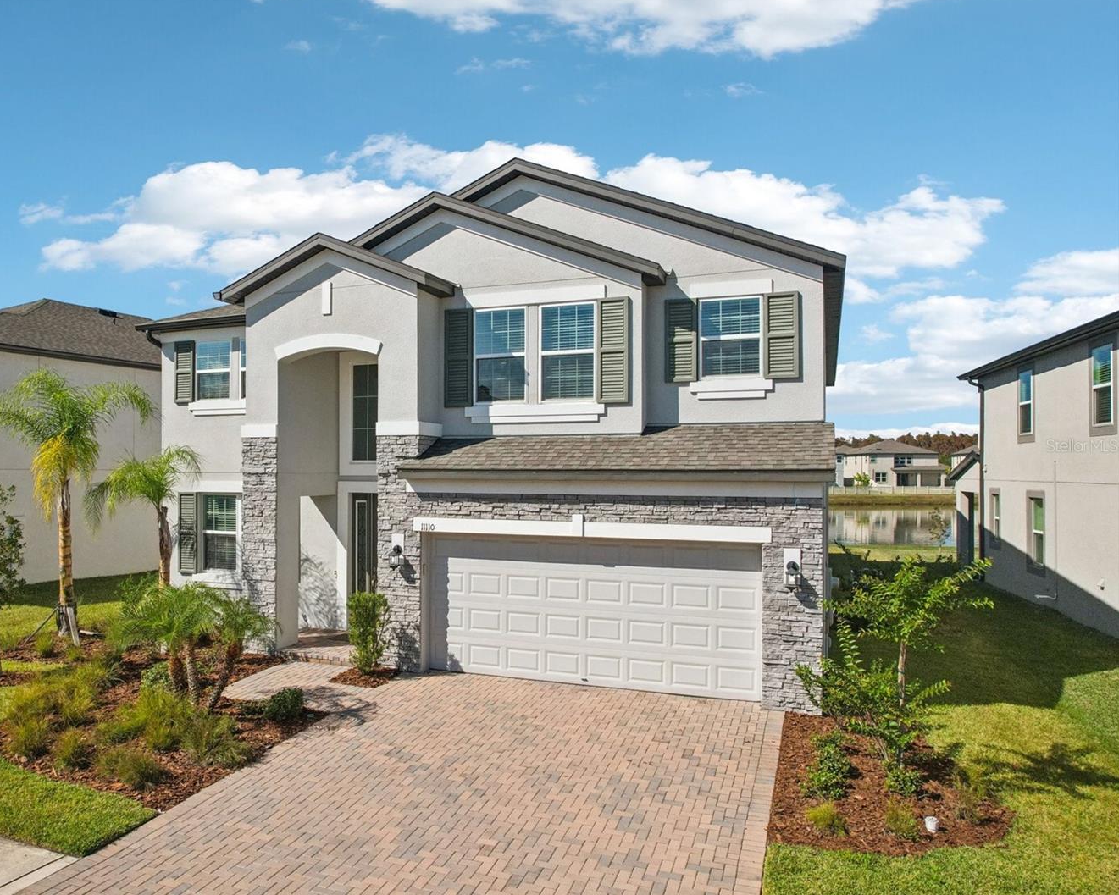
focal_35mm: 25
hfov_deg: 67.4
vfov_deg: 56.8
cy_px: 445
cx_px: 444
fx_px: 828
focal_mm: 8.4
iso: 400
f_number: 2.8
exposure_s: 1/2500
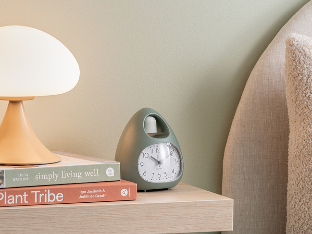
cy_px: 115
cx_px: 131
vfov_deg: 5.8
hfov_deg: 7.7
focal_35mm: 257
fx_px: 2317
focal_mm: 200
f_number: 13
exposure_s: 1/2
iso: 125
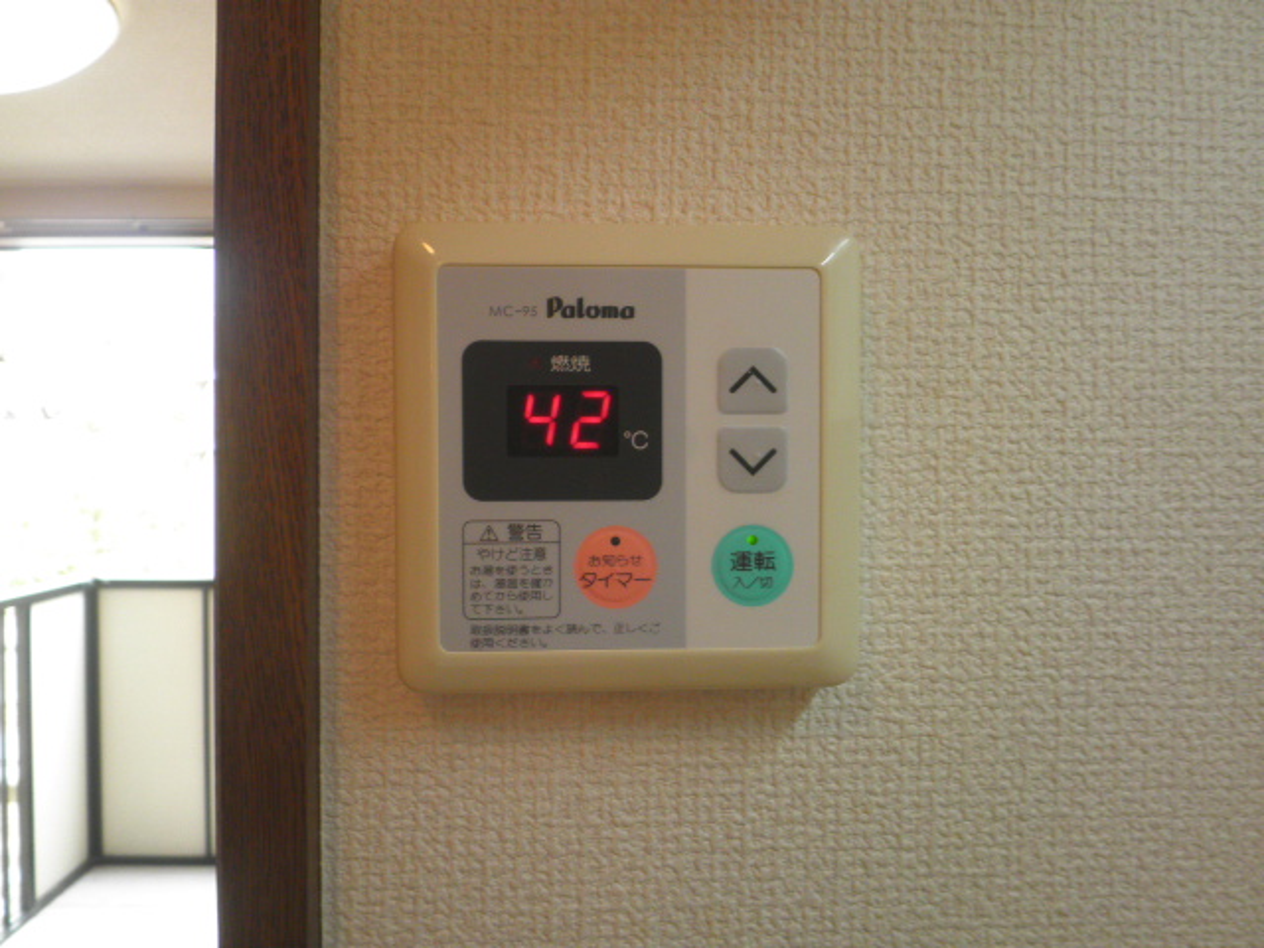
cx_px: 632
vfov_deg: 53.1
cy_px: 474
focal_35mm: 26
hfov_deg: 67.3
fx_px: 949
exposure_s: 1/30
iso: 80
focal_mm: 4.7
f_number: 2.8
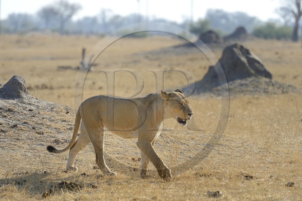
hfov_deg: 7.4
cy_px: 100
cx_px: 151
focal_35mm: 280
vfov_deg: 4.9
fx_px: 2348
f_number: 5.6
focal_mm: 280
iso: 400
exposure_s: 1/2000
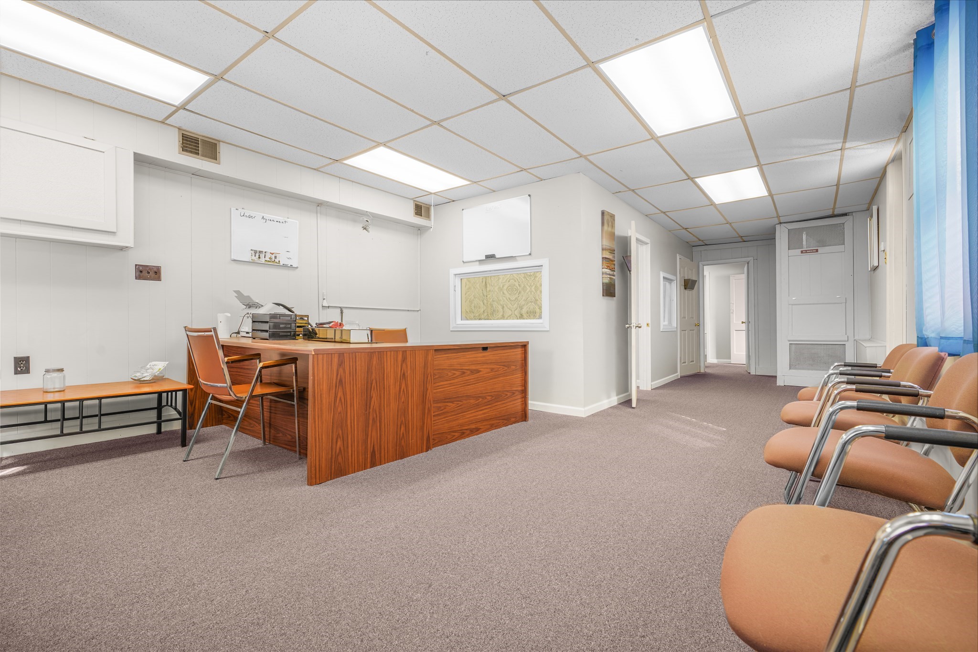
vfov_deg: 73.8
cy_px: 326
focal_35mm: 16
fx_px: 435
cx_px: 489
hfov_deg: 96.7
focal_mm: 16
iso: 100
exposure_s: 1/6
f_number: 8
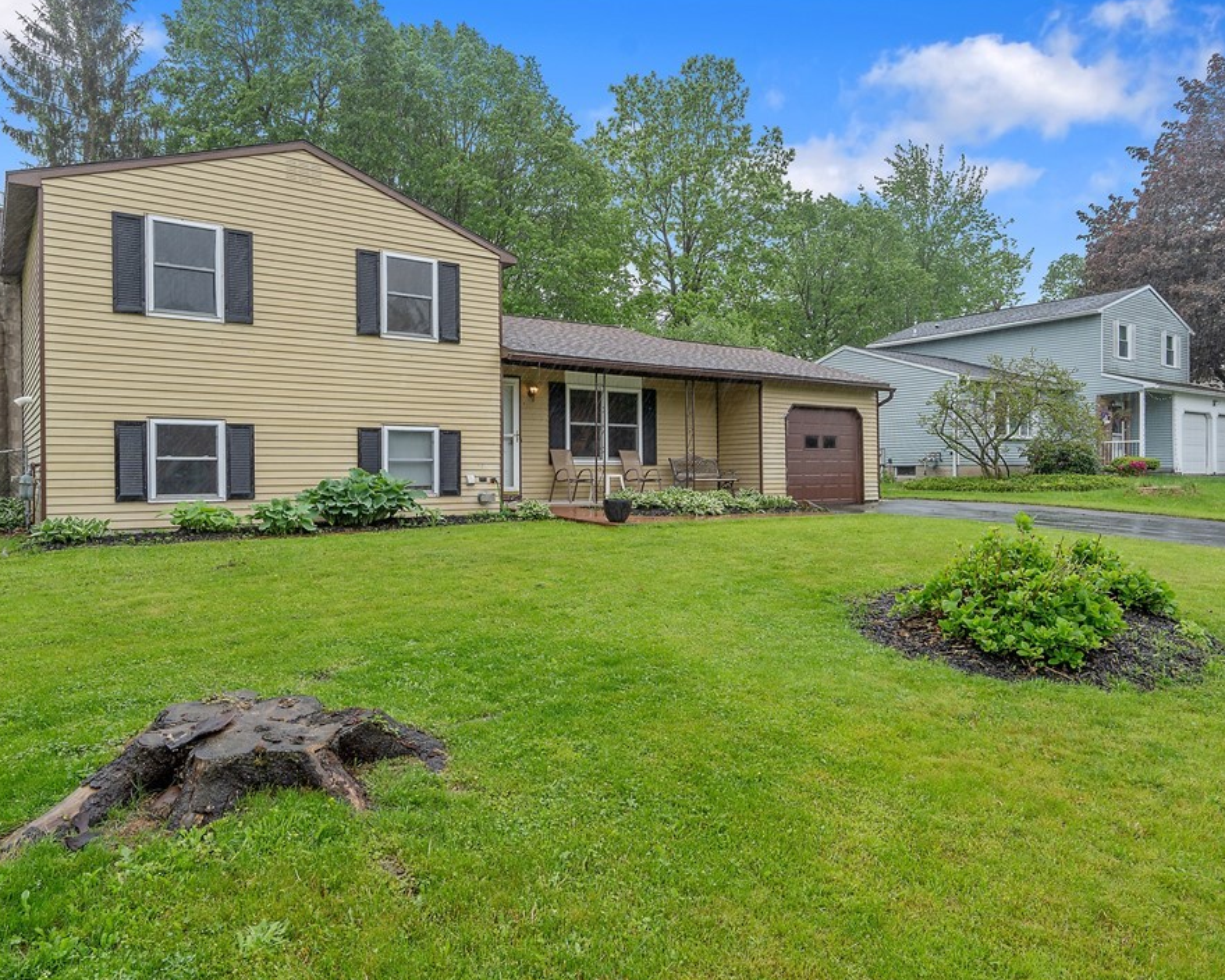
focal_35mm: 22
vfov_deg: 63.1
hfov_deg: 75.0
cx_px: 587
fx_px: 798
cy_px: 494
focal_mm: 19
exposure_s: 1/100
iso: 200
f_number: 9
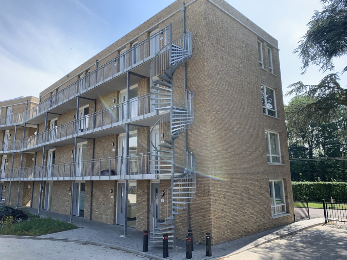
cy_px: 130
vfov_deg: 53.1
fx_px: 261
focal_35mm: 26
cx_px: 174
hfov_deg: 67.3
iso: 25
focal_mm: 4.25
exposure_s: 1/919
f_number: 1.8
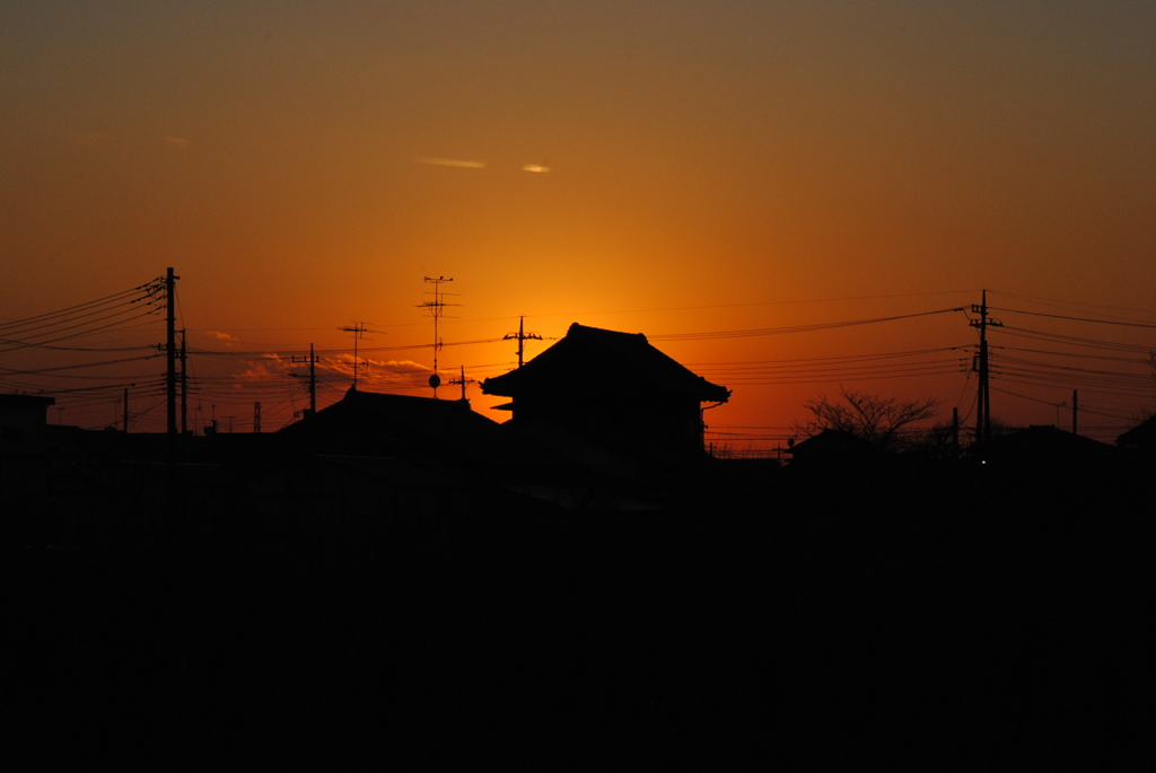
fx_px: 3375
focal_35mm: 105
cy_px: 386
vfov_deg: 13.1
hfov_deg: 19.4
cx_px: 578
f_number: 14
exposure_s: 1/800
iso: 400
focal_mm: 70
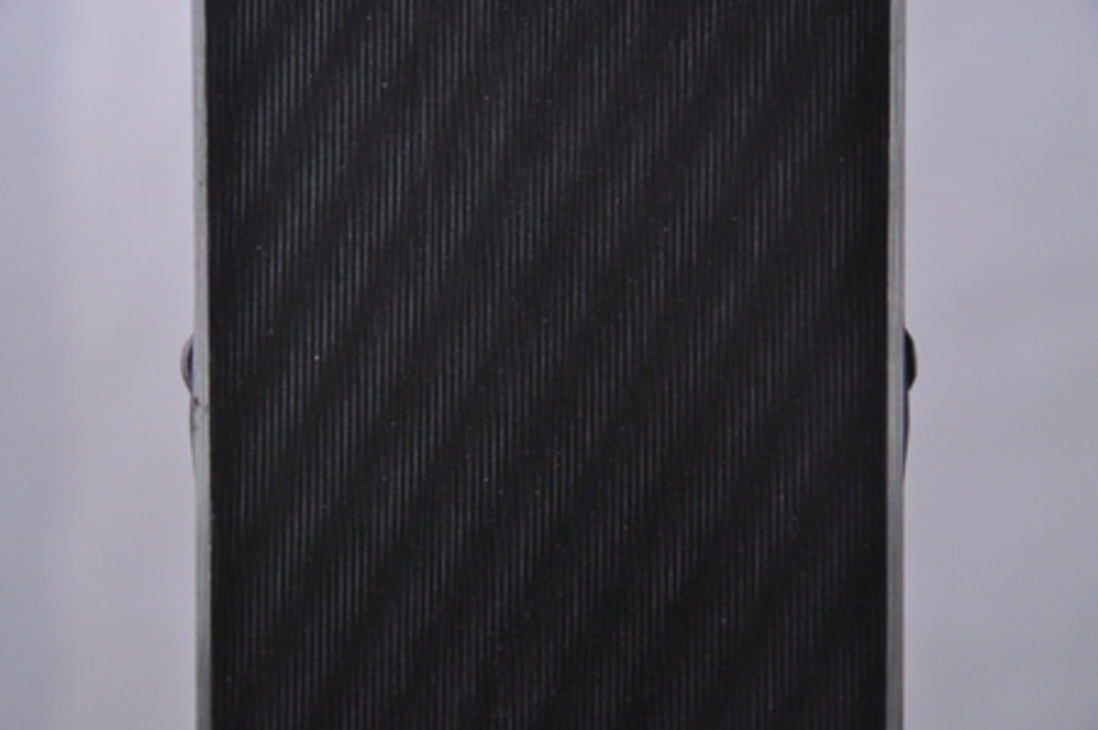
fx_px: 4798
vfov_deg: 8.7
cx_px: 549
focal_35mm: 158
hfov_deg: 13.1
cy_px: 365
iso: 3200
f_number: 9.5
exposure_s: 1/125
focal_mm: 105
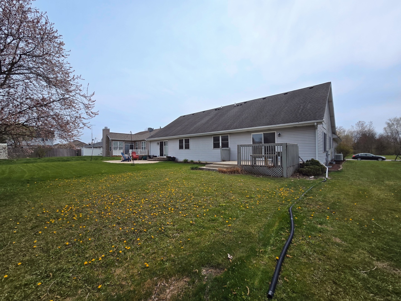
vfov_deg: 89.9
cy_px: 150
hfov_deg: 106.2
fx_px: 151
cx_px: 200
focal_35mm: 13
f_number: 2.2
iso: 50
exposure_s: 1/3493
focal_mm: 2.2
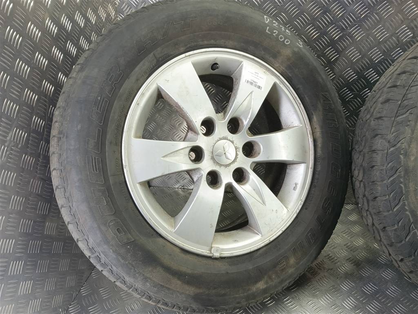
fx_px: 326
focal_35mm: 27
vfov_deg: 51.4
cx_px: 209
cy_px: 157
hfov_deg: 65.3
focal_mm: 4.11
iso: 183
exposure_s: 1/33.3
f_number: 1.6
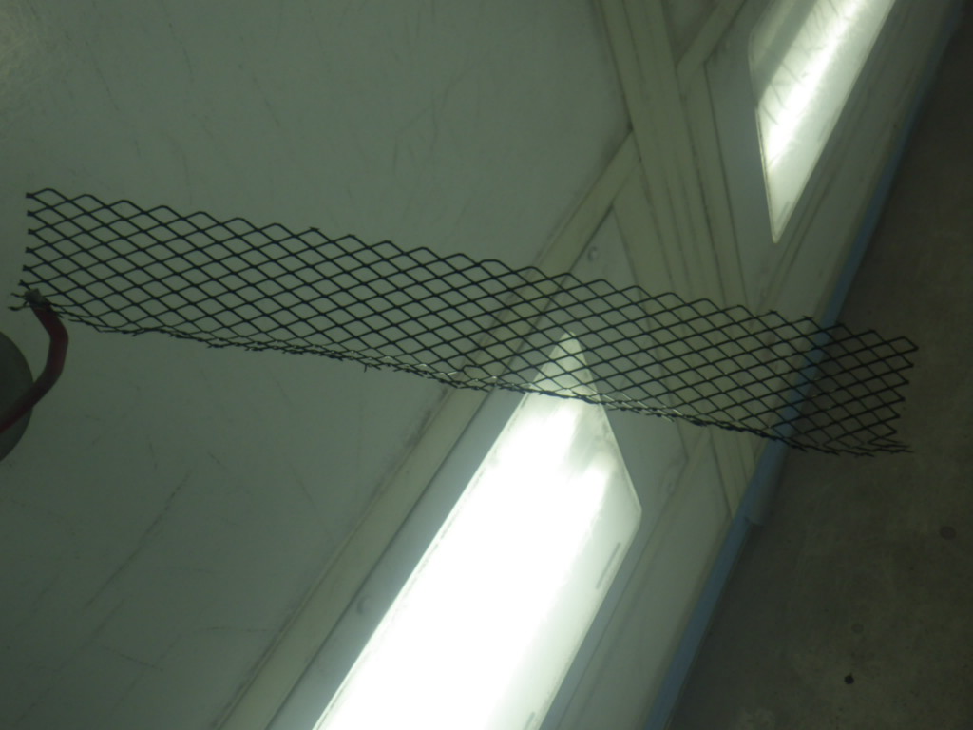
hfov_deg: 63.4
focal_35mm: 28
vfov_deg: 49.7
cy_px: 365
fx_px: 787
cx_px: 486
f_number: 3.5
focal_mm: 5
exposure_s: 1/80
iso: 125
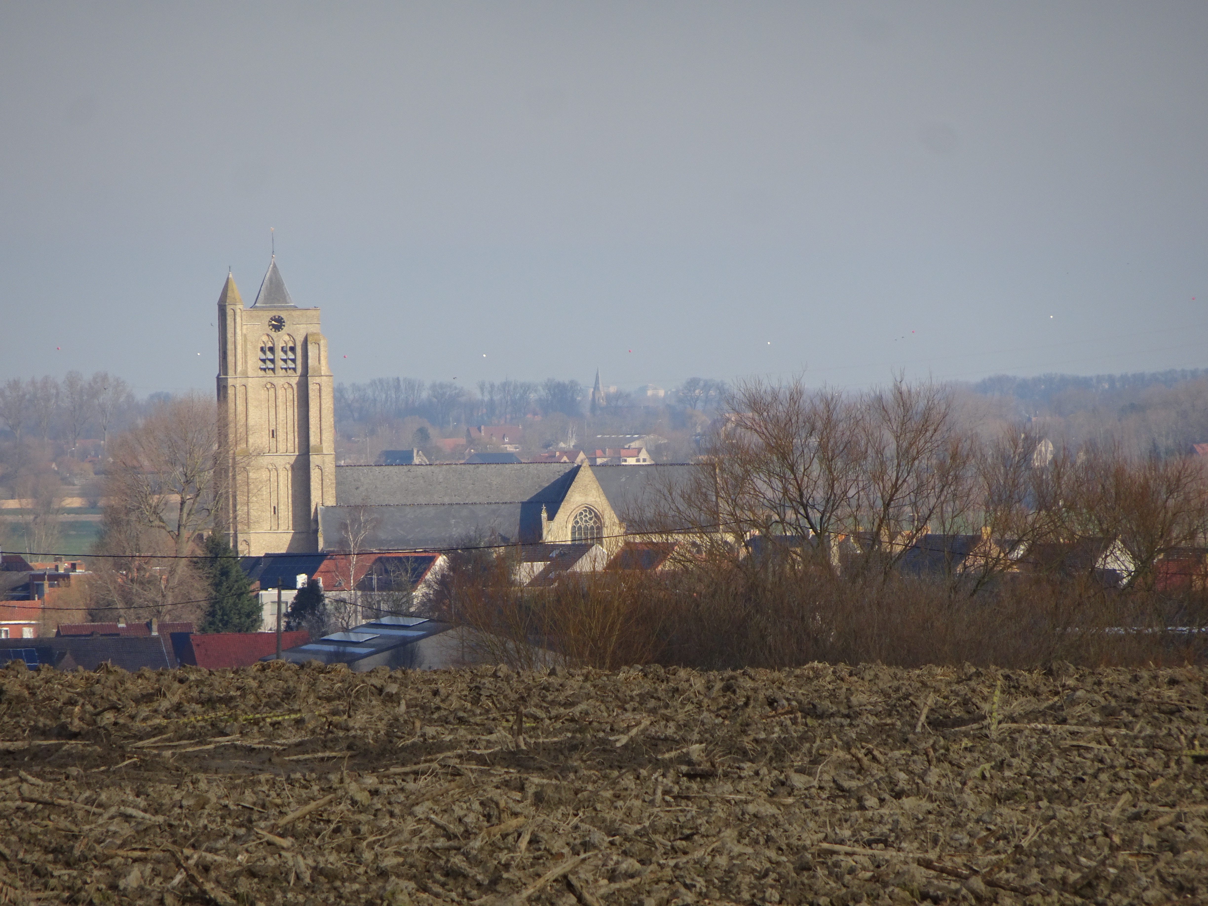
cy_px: 453
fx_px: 15808
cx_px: 604
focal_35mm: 453
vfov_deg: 3.3
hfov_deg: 4.4
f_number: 6.3
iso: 80
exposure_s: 1/320
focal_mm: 77.35
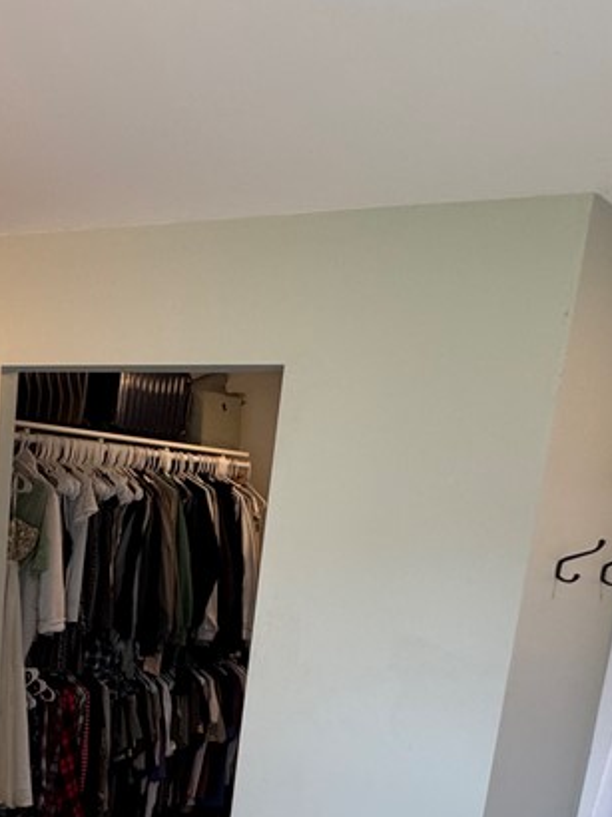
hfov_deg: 37.2
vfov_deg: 49.3
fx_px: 826
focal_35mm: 35
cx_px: 26
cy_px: 664
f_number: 2.2
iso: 200
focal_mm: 2.22
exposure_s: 1/60
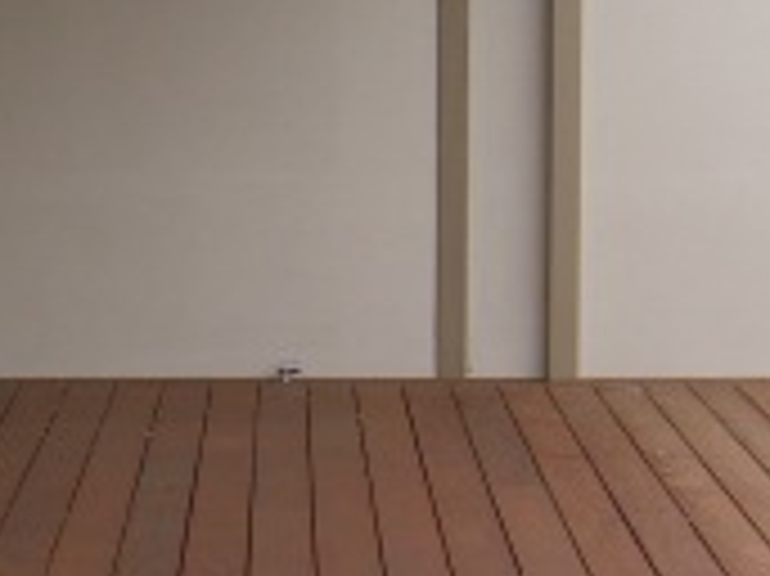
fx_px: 3156
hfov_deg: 13.8
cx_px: 140
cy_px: 374
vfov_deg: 10.4
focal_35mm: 142
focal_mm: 7.9
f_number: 2.8
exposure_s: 1/200
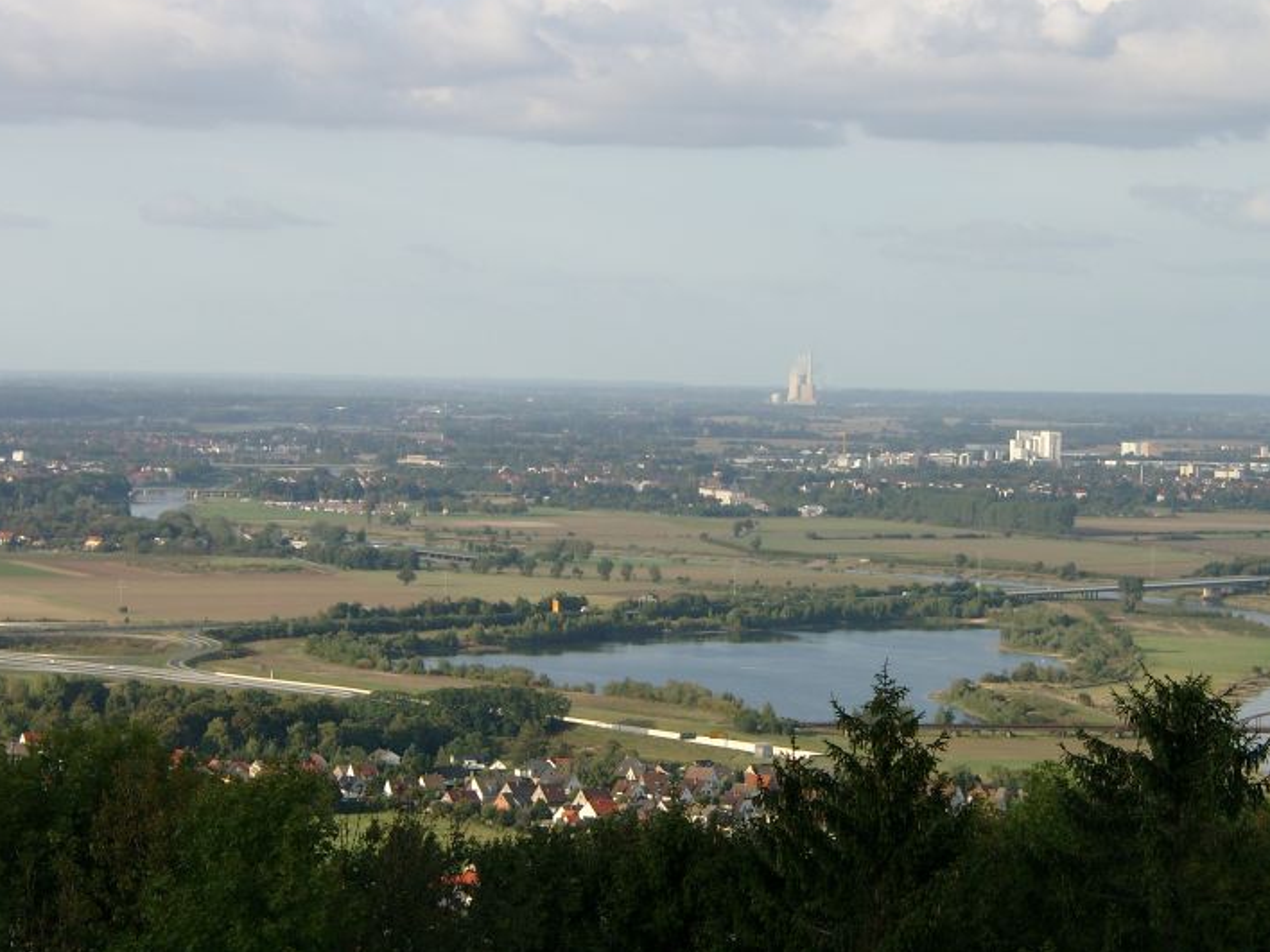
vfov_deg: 13.1
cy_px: 423
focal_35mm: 113
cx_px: 683
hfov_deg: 17.4
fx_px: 4146
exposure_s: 1/284
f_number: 4
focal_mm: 20.72
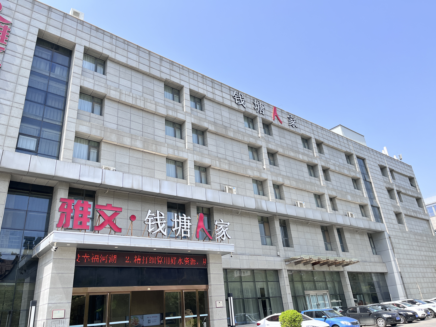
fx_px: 327
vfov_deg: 53.1
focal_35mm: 26
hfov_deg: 67.3
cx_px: 218
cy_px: 164
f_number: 1.6
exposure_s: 1/1422
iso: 50
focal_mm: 5.1
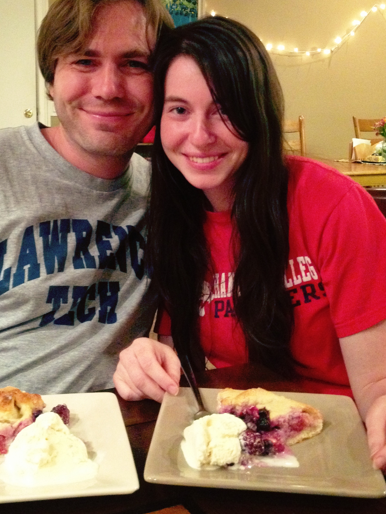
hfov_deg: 28.5
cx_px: 155
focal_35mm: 51
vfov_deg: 37.3
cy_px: 194
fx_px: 758
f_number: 2.4
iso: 500
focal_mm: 4.28
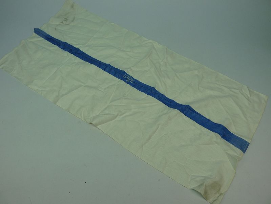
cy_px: 102
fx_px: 212
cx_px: 136
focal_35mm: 27
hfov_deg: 65.2
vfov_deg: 51.5
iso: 100
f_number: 4
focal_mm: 4.8
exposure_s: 1/100
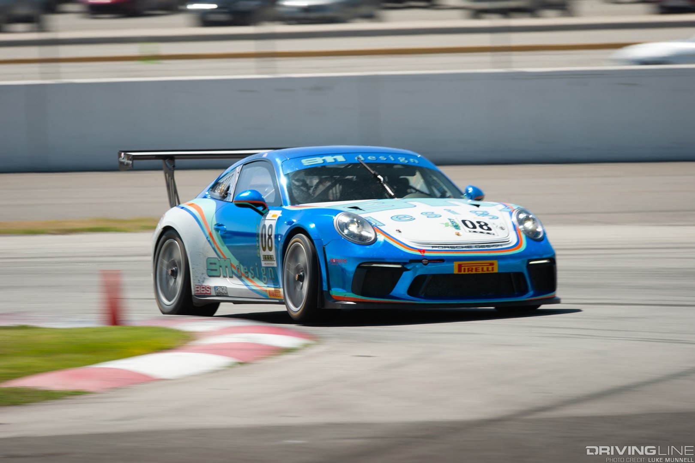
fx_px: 7722
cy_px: 232
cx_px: 348
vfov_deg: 3.4
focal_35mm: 400
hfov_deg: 5.2
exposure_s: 1/60
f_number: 11
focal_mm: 400
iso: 100
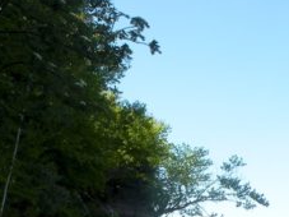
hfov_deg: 23.3
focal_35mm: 84
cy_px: 281
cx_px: 136
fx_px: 701
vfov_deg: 16.6
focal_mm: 4.7
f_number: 5.6
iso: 64
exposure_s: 1/182
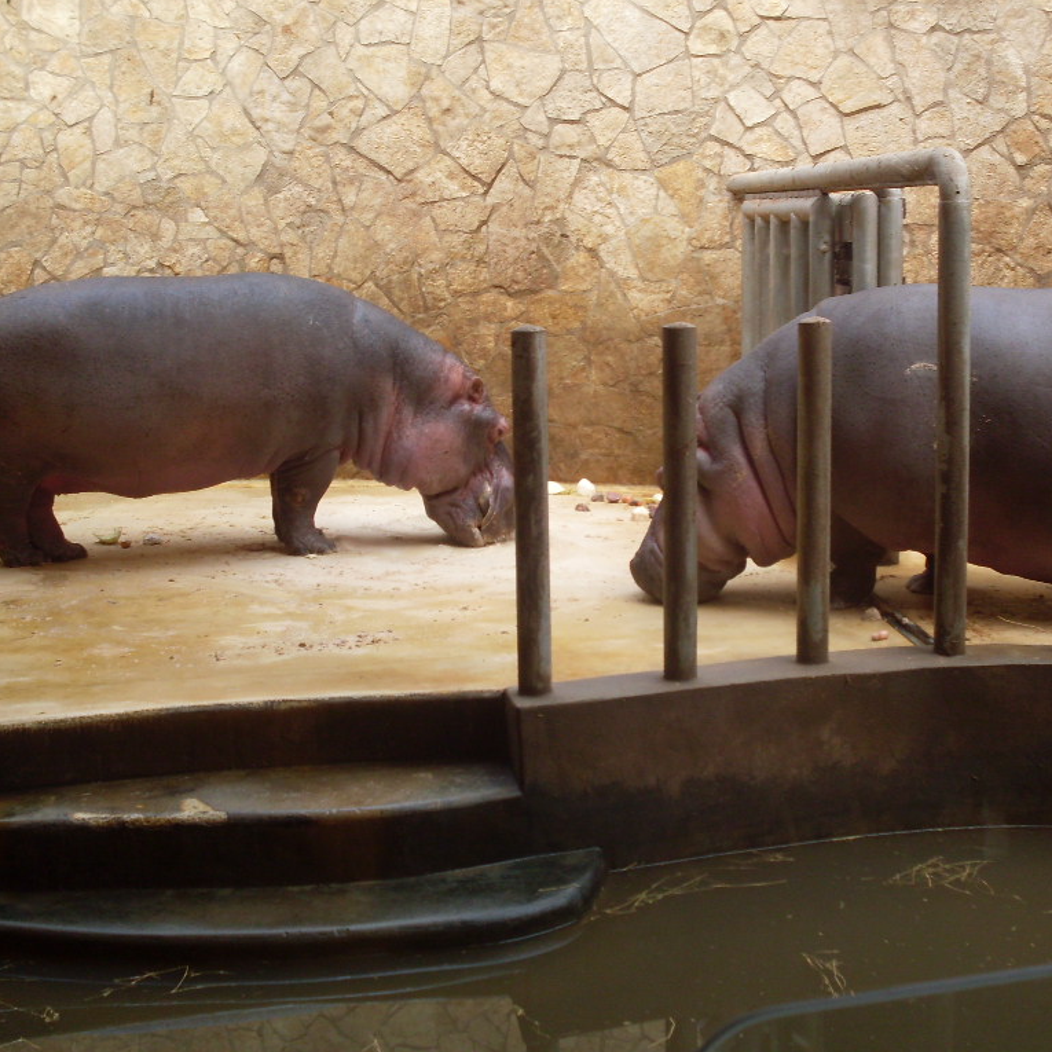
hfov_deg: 29.5
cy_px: 525
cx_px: 637
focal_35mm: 58
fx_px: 1994
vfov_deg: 29.6
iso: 100
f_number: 3.1
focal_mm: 8.1
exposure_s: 1/90
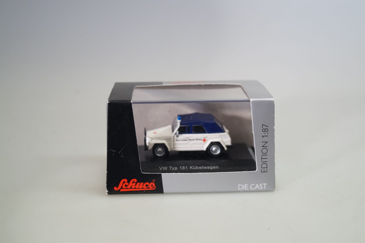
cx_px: 182
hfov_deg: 37.9
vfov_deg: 25.7
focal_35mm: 52
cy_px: 122
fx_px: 532
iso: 640
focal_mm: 35
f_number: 5
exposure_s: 1/160
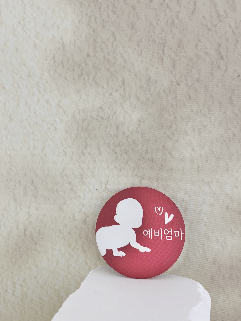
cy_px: 160
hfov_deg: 53.1
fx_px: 241
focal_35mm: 26
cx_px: 120
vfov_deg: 67.3
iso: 200
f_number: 1.6
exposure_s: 1/60
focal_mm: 5.1
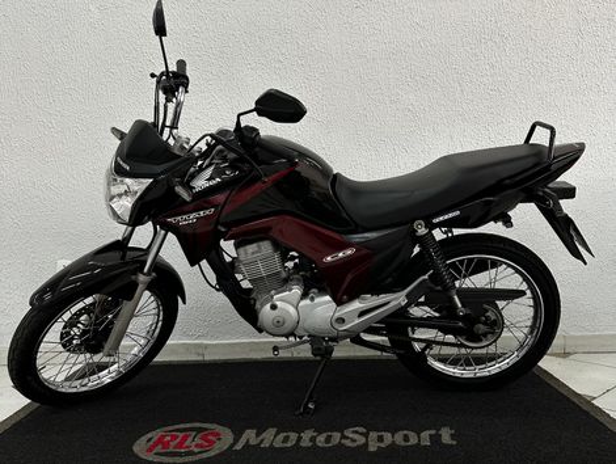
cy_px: 232
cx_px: 308
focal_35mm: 24
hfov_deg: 71.5
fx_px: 428
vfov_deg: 56.9
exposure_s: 1/60
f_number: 1.78
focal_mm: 6.86
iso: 160
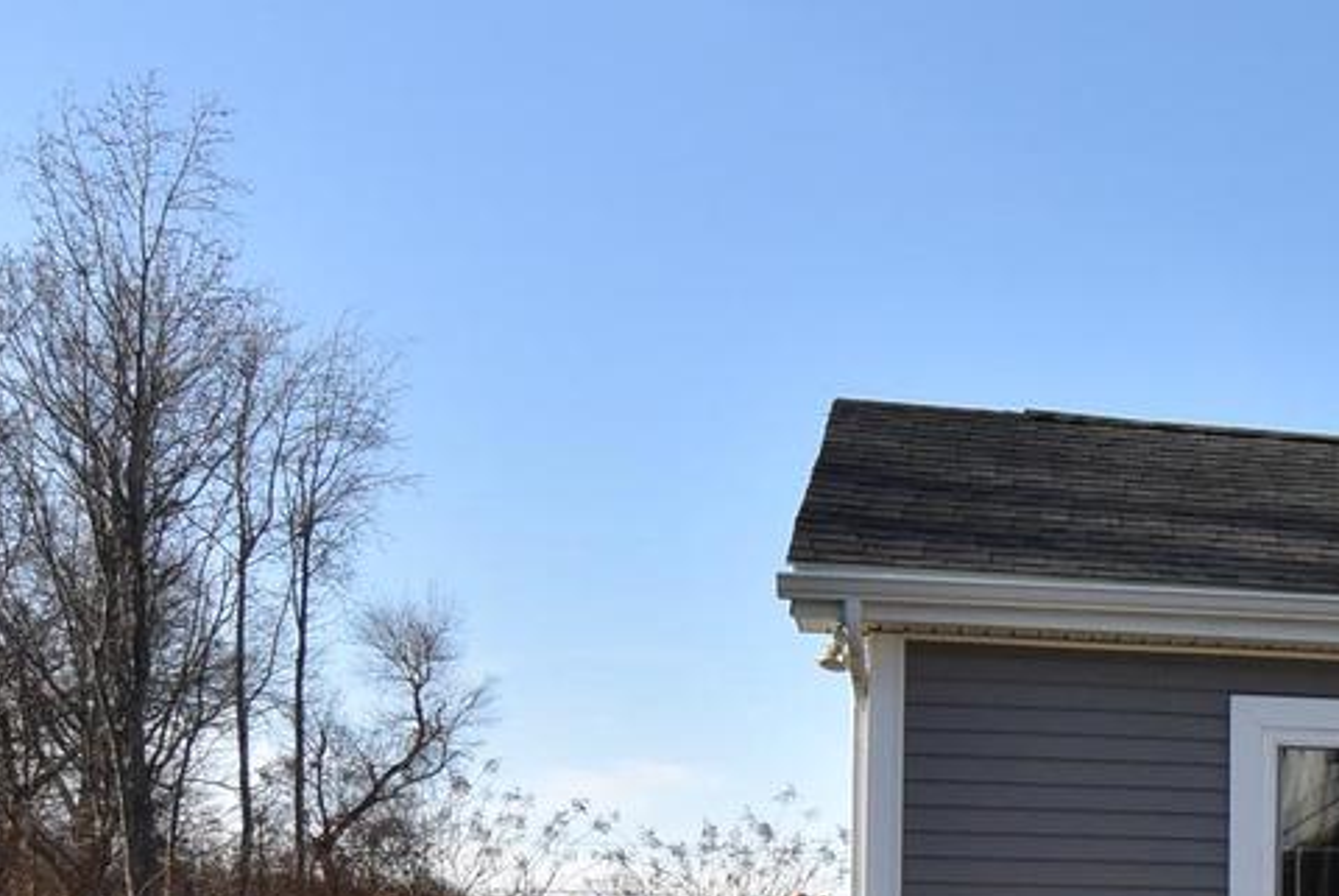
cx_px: 1506
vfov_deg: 23.8
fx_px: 2010
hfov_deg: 32.1
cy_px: 938
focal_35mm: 54
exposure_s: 1/640
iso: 800
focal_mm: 12
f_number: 13
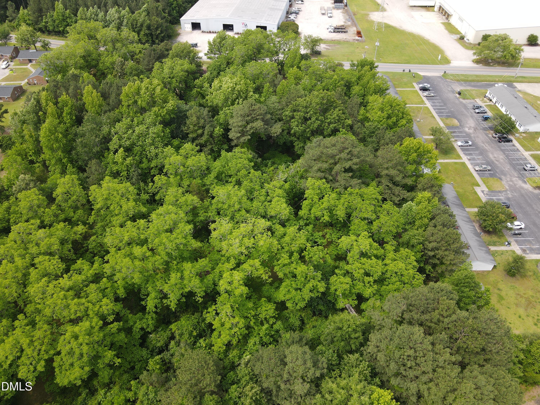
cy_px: 202
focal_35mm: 24
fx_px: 374
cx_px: 270
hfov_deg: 71.6
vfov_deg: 56.8
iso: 100
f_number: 2.8
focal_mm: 4.5
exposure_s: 1/15
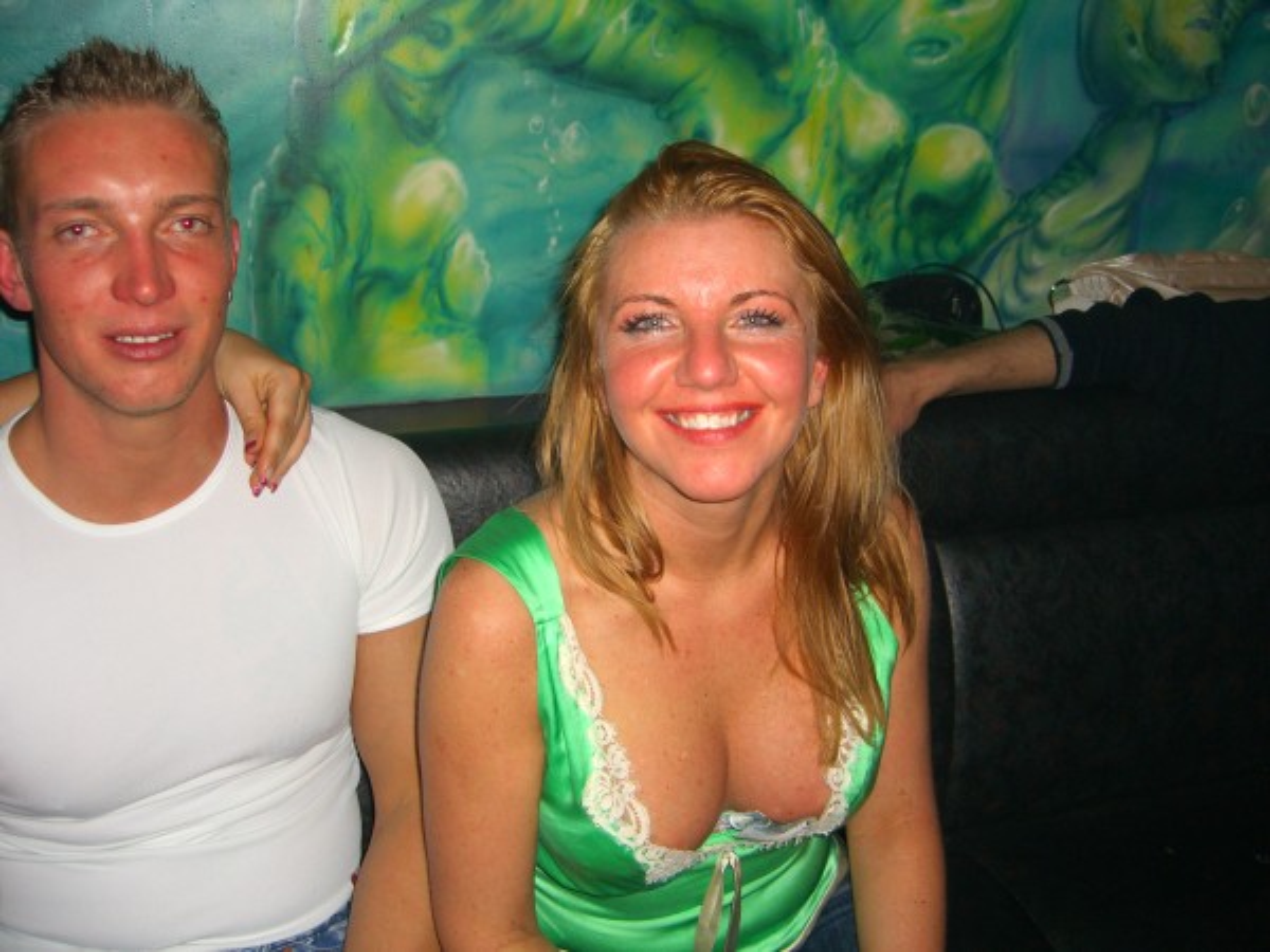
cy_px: 476
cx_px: 635
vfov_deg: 37.7
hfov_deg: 49.0
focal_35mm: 38
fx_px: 1394
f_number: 2.8
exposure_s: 1/60
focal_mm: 7.9
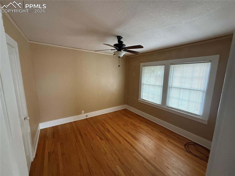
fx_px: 95
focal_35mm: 14
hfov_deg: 102.1
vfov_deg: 85.6
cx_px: 118
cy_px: 88
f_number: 2.2
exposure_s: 1/60
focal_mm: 2.22
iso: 800
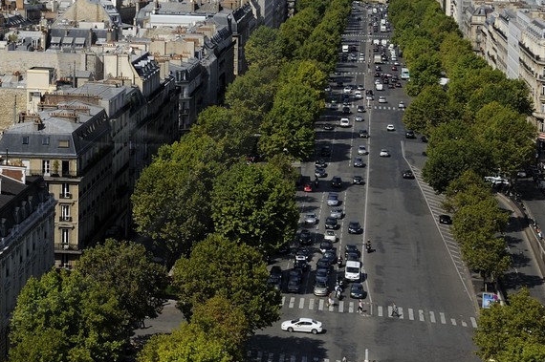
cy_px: -11
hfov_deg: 21.7
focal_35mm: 87
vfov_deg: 15.4
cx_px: -109
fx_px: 1316
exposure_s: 1/250
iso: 200
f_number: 13
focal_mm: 31
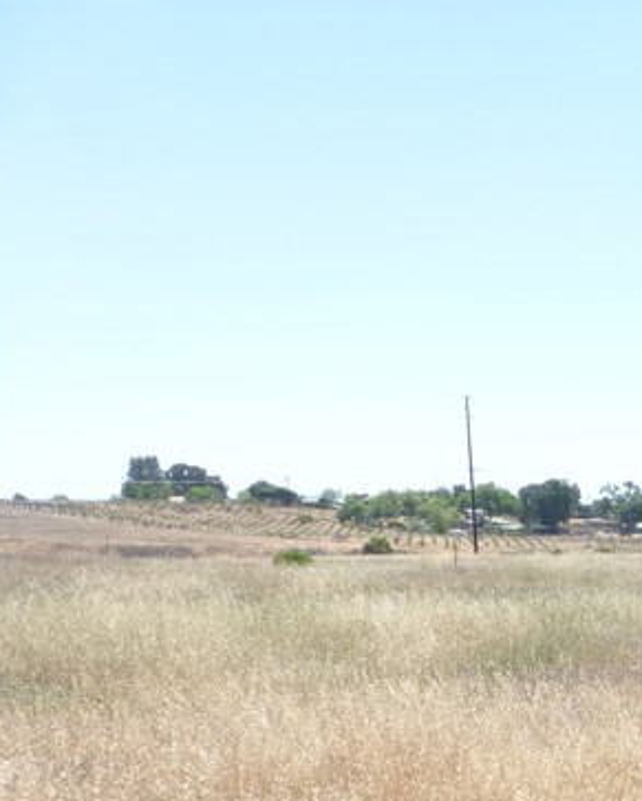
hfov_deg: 18.7
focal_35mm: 66
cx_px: 1110
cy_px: 763
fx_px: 1566
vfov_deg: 27.4
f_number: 4
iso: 100
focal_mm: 4.3
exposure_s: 1/500
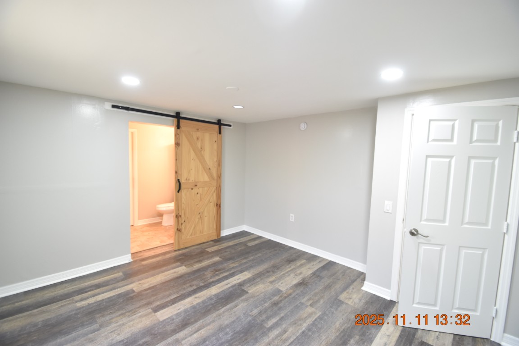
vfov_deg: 77.3
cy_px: 173
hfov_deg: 100.4
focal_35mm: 15
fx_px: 216
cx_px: 260
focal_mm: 10
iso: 800
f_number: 3.5
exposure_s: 1/30
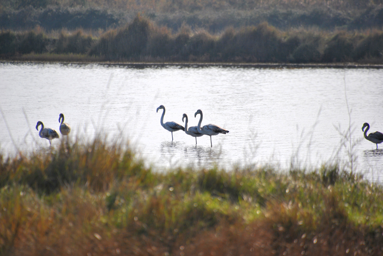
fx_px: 4793
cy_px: 128
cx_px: 192
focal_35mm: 450
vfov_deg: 3.1
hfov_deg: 4.6
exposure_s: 1/1250
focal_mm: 300
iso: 200
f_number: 6.3
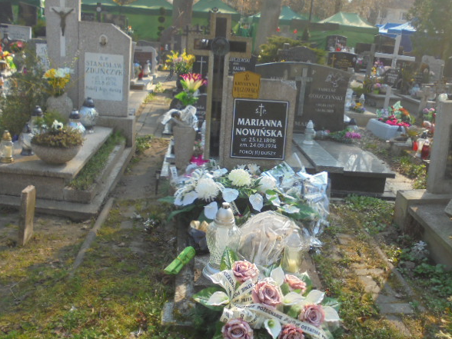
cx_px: 244
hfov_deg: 50.1
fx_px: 483
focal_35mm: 37
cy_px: 161
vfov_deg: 38.7
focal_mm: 6.1
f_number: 4
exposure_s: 1/250
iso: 100
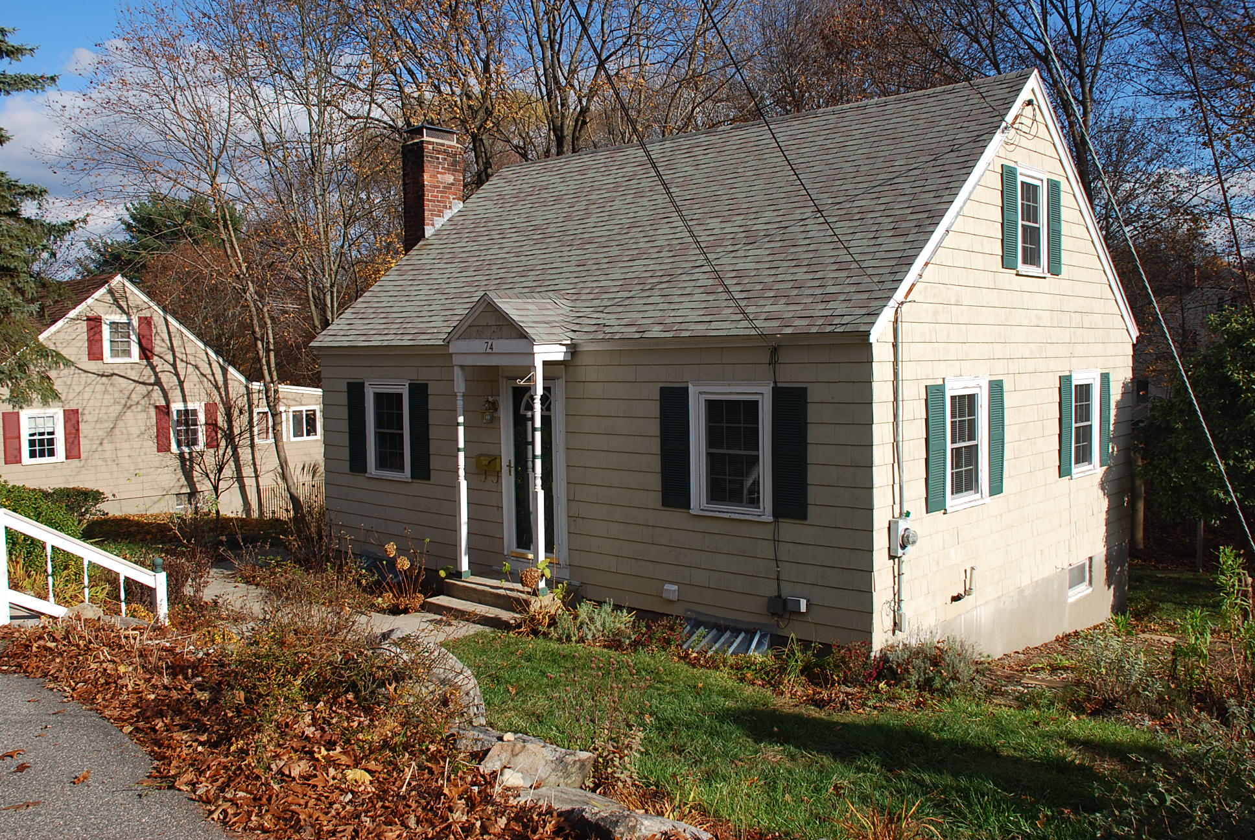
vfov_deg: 43.7
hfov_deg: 61.9
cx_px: 628
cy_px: 420
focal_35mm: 30
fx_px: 1047
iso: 100
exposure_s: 1/250
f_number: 8
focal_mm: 20
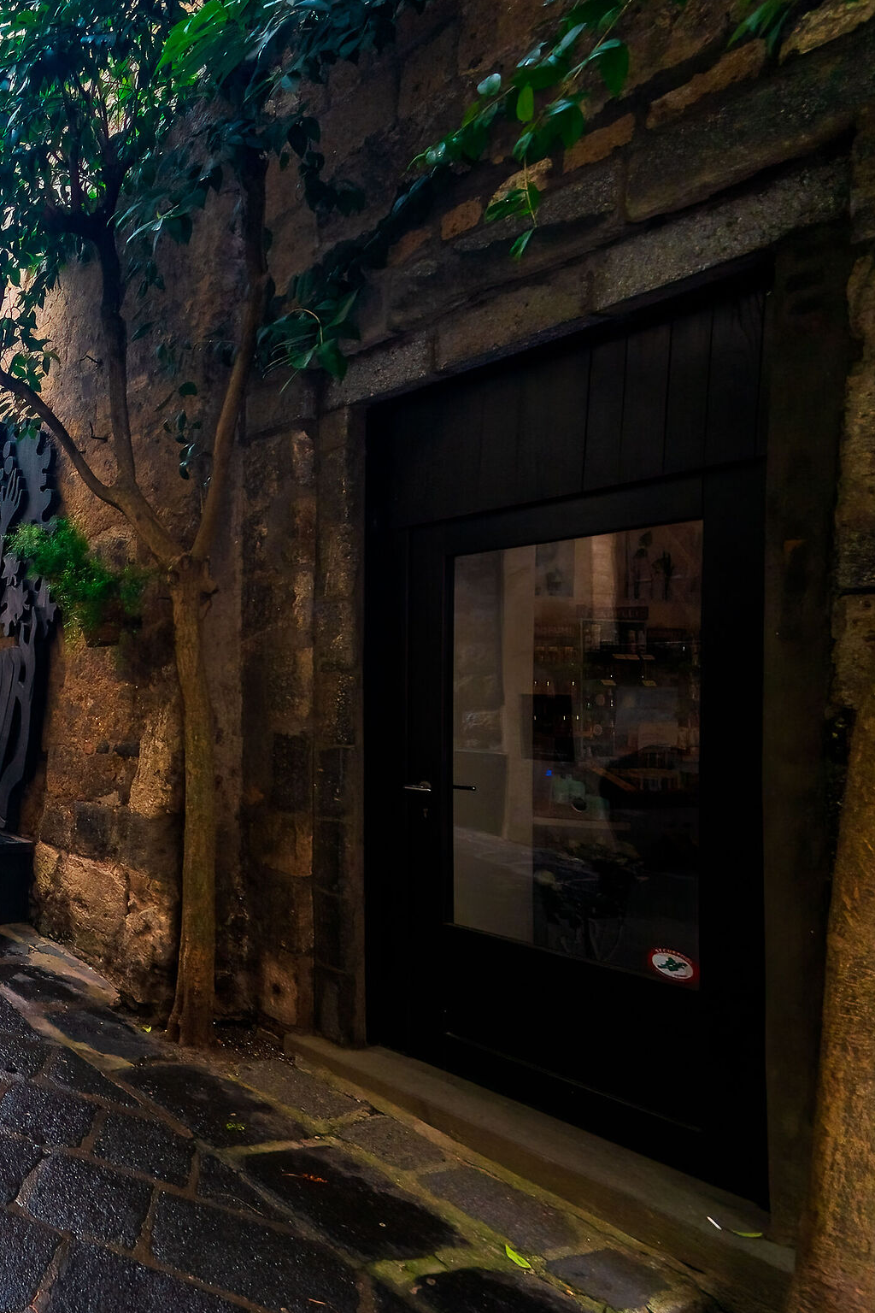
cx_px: -128
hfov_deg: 39.7
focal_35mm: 25
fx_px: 911
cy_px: 645
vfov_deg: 71.5
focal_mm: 16
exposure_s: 1/25
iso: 200
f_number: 4
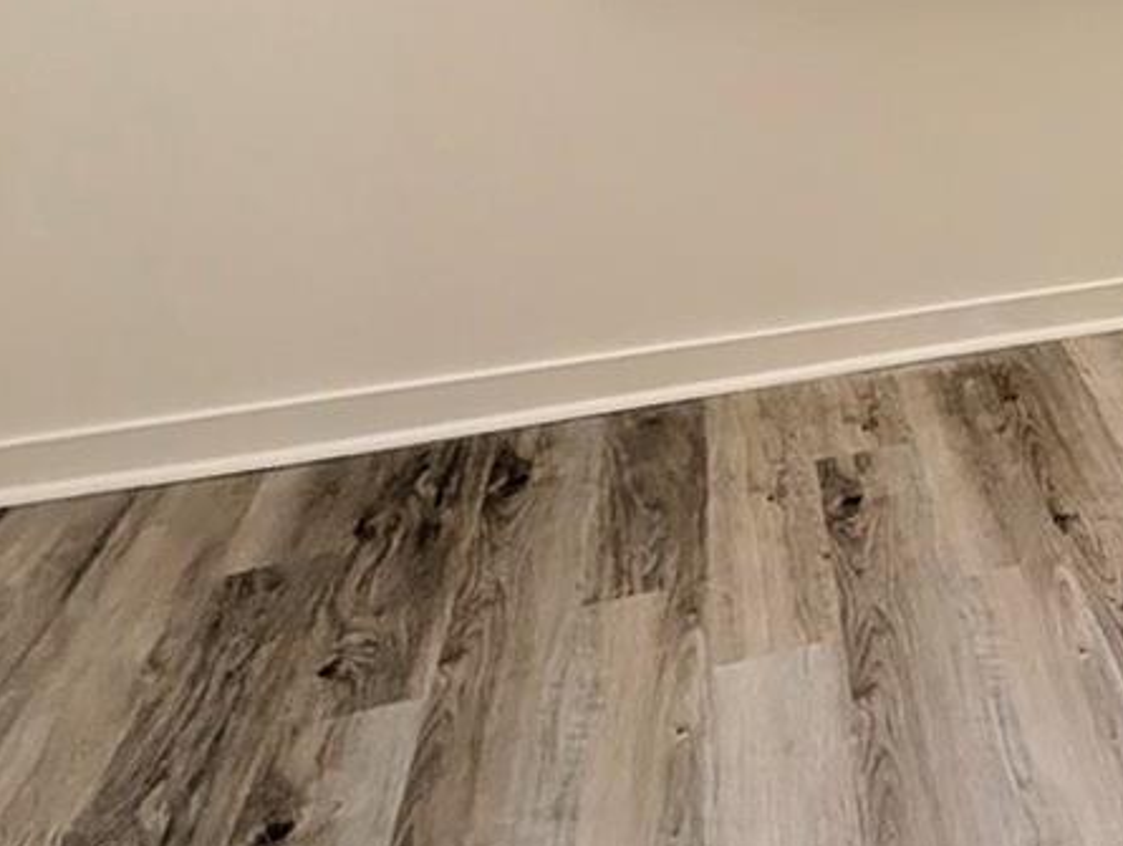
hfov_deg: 31.6
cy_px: -88
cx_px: 1517
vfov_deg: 30.1
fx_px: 1397
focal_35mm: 43
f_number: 1.7
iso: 53
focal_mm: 2.02
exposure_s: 1/164
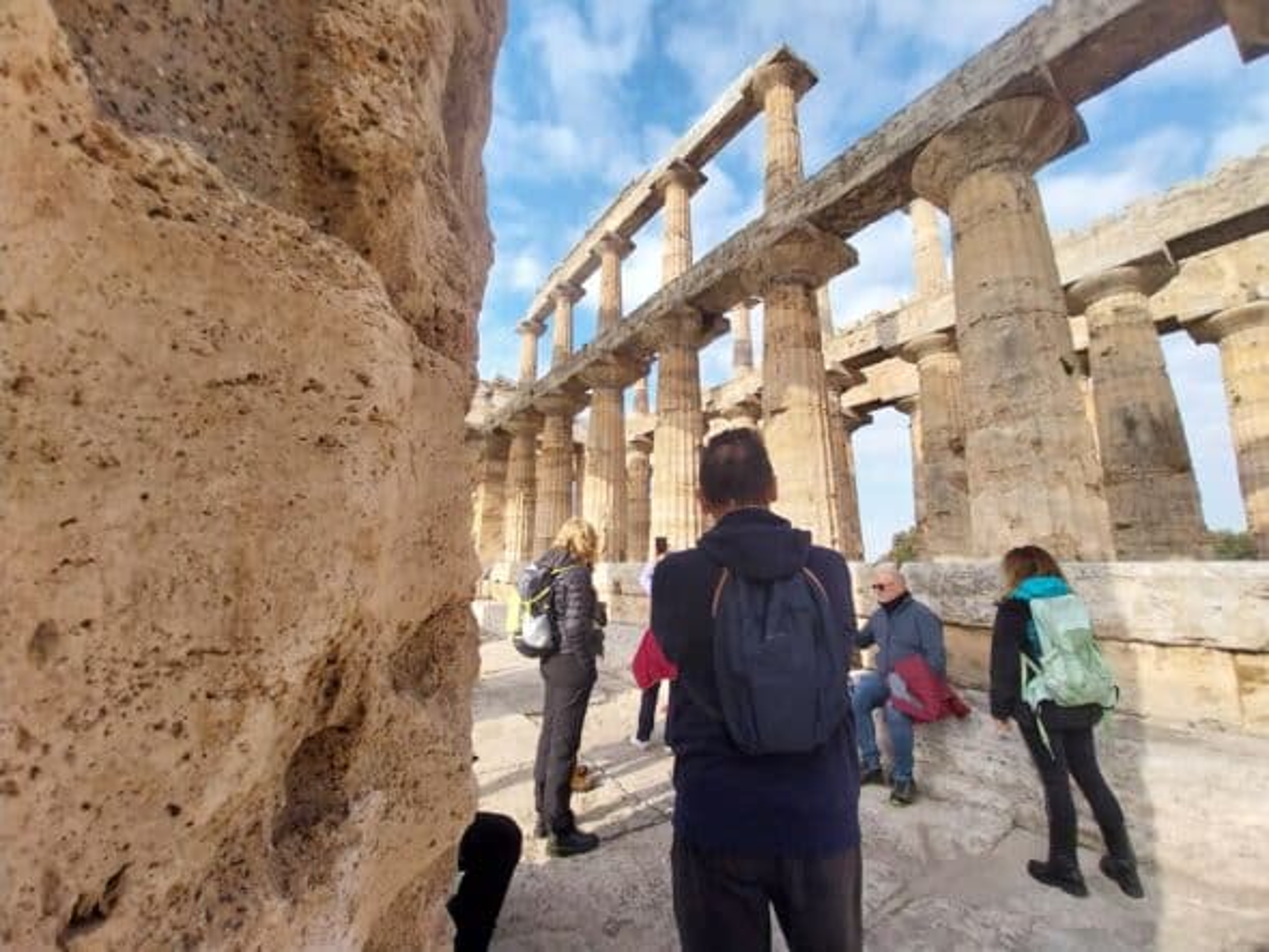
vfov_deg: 90.0
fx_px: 477
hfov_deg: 106.2
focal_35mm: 13
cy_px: 476
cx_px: 634
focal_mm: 1.13
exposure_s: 1/720
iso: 64
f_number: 2.2
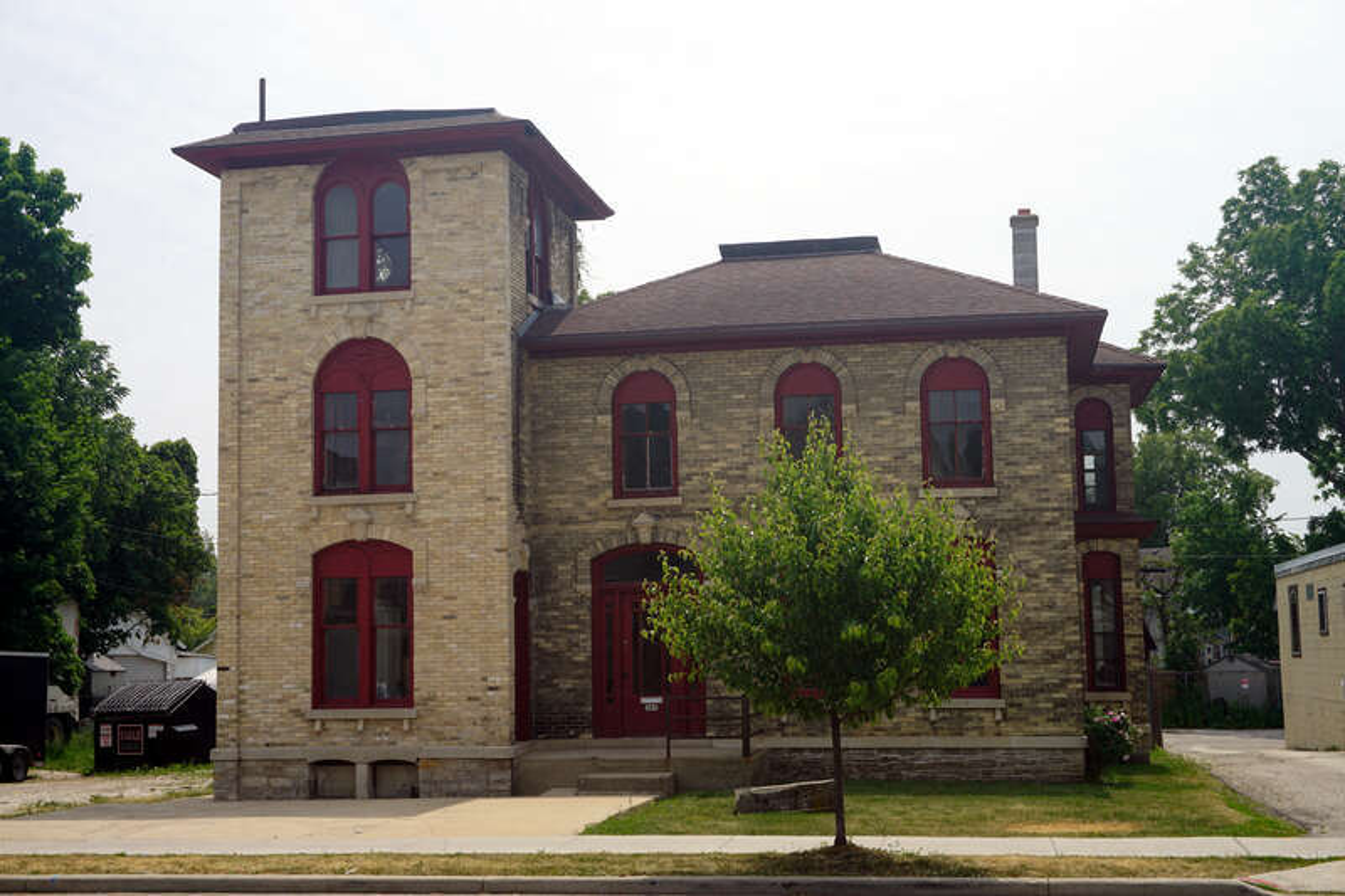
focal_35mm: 46
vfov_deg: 28.9
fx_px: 1737
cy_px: 448
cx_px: 672
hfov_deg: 42.3
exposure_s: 1/160
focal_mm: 31
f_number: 11
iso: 100
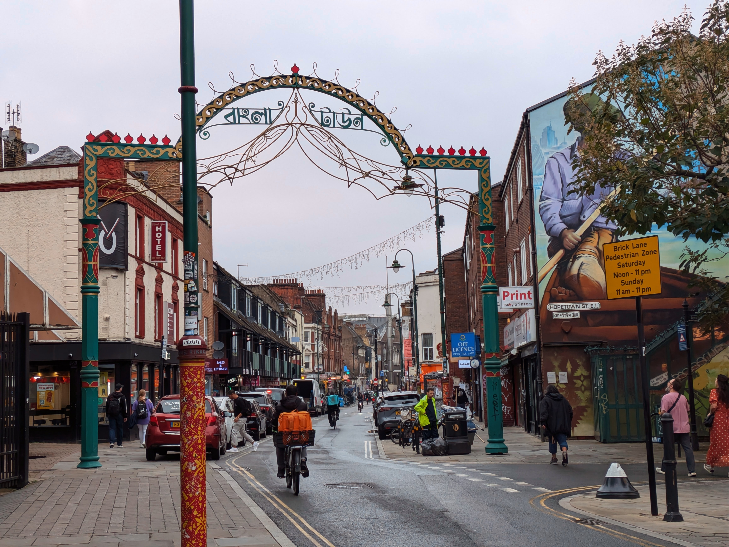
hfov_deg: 37.5
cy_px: 274
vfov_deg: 28.6
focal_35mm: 51
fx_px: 1074
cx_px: 364
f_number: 1.89
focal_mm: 5.43
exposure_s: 1/155
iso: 58
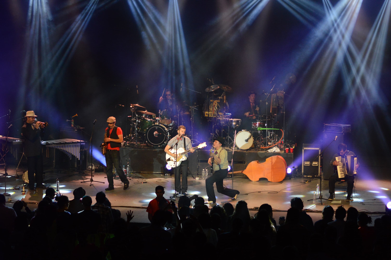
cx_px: 196
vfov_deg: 11.7
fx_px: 1270
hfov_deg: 17.5
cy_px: 130
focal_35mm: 117
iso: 1600
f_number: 5
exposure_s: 1/320
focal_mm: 78
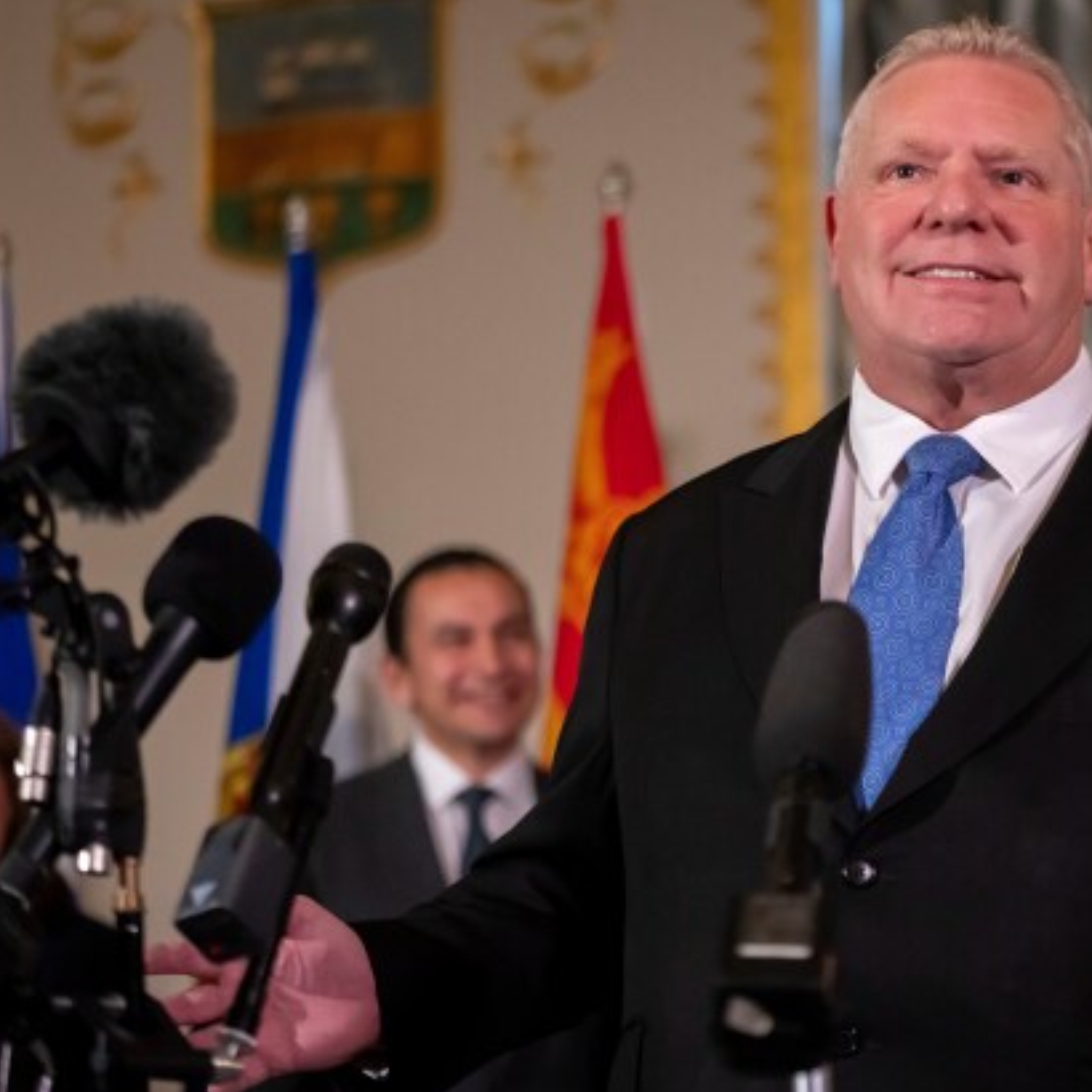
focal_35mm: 100
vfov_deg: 17.4
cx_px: 842
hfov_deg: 17.3
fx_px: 3569
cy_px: 565
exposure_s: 1/400
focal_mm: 70
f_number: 2.8
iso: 10000
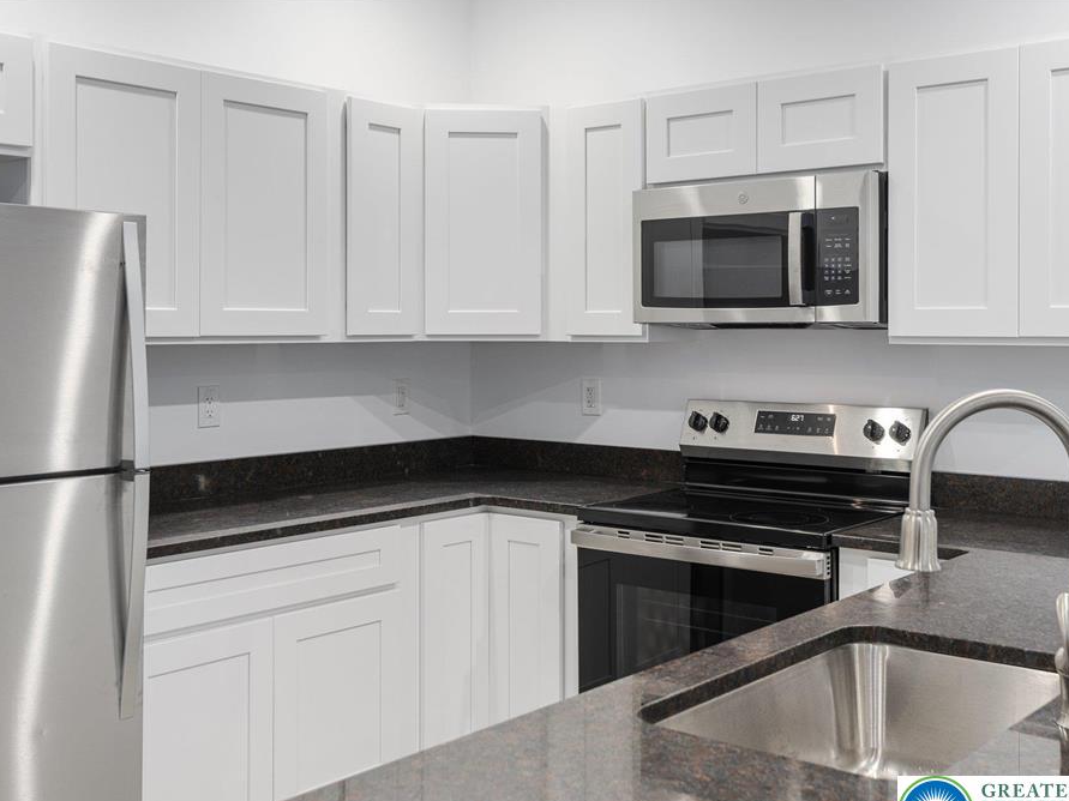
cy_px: 427
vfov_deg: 35.1
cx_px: 506
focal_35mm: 41
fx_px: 1266
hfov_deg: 45.8
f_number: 7.1
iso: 320
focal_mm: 35
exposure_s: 1/20
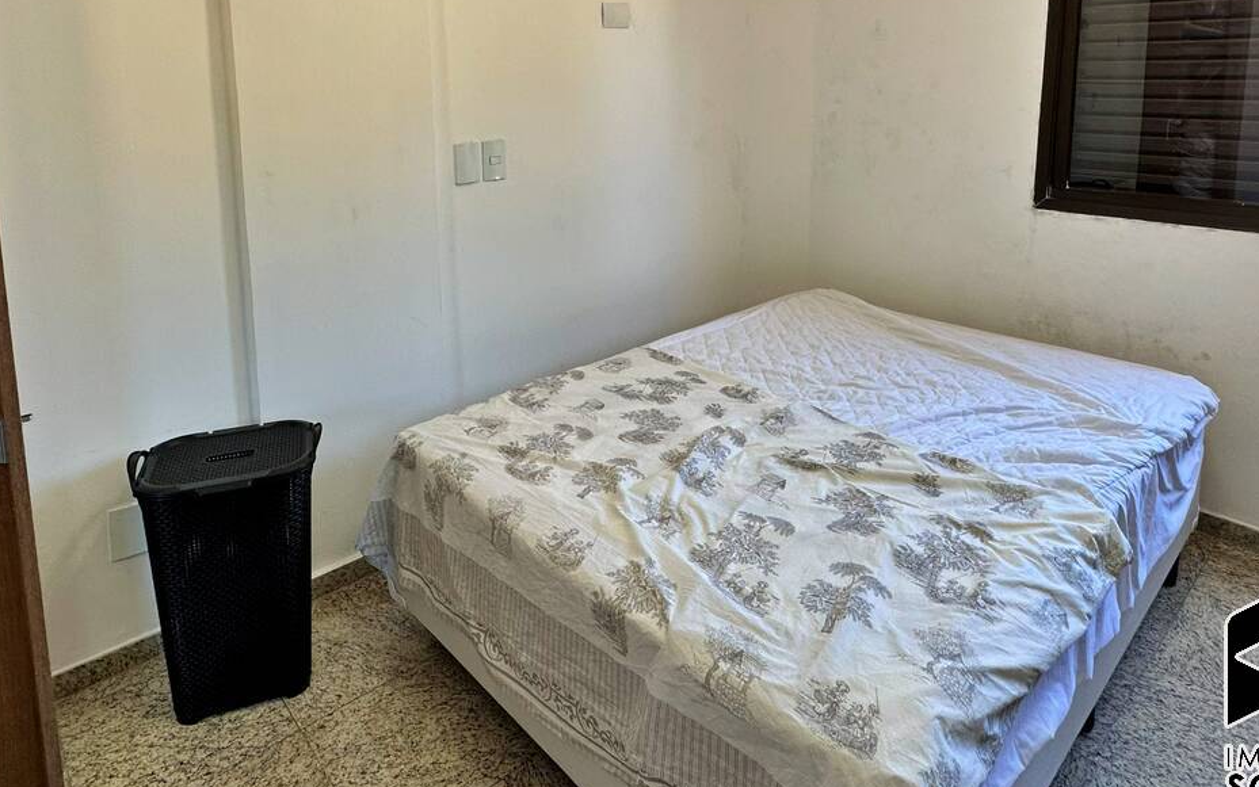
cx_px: 615
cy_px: 171
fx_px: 789
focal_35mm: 23
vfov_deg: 50.2
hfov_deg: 77.1
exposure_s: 1/120
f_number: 2.2
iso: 80
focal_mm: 2.22
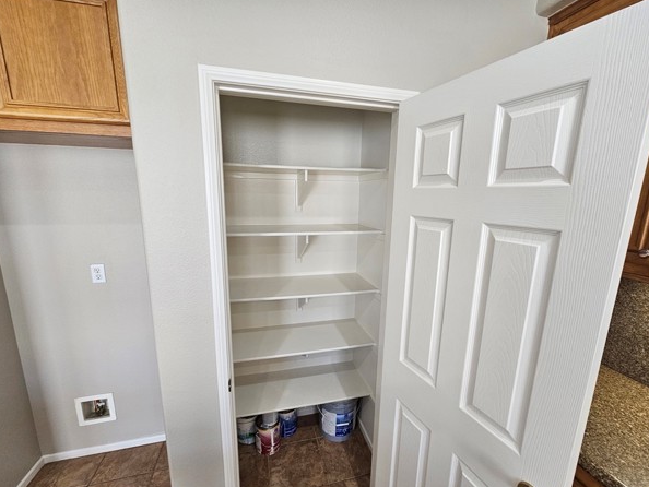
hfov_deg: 102.0
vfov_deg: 85.7
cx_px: 328
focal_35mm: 14
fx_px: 263
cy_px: 254
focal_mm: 2.2
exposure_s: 1/60
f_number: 2.2
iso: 100
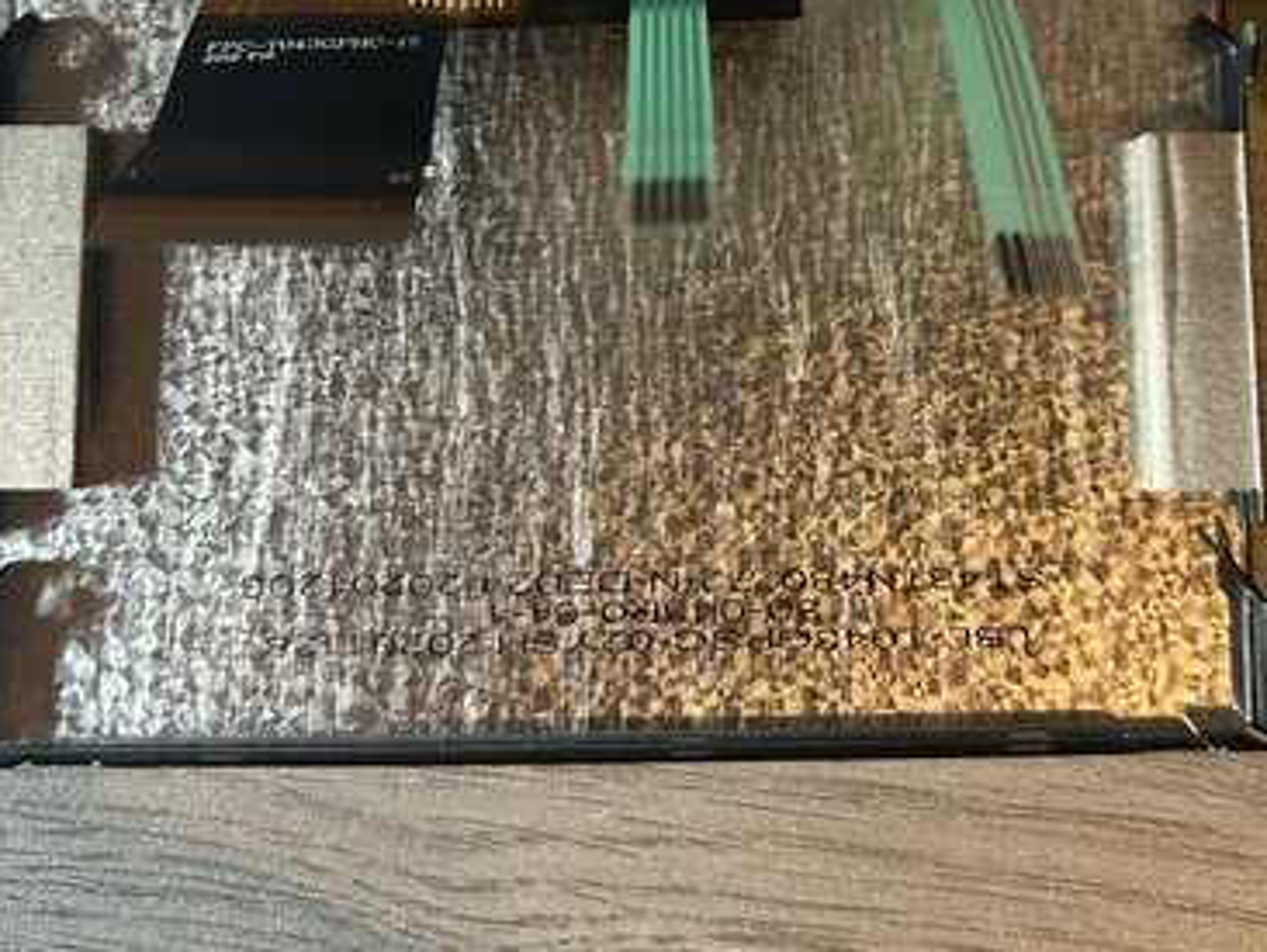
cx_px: 713
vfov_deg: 33.5
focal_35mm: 42
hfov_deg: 44.7
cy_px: 204
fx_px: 1538
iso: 200
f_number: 1.5
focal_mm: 5.7
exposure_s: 1/48
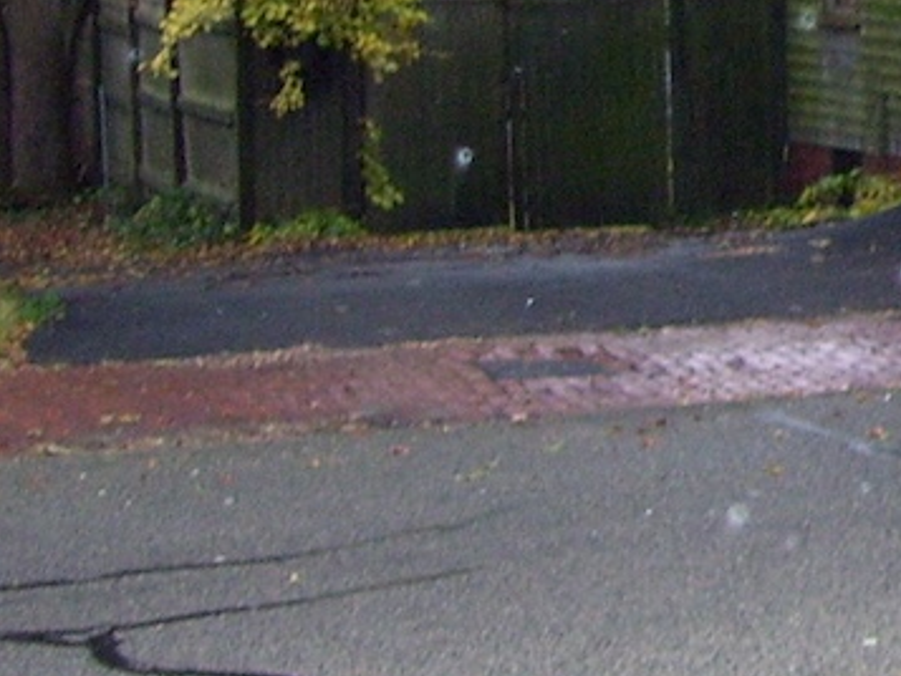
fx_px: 3150
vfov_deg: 11.9
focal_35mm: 121
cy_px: -212
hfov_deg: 14.8
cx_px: 1471
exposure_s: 1/60
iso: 200
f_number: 2.7
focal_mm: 6
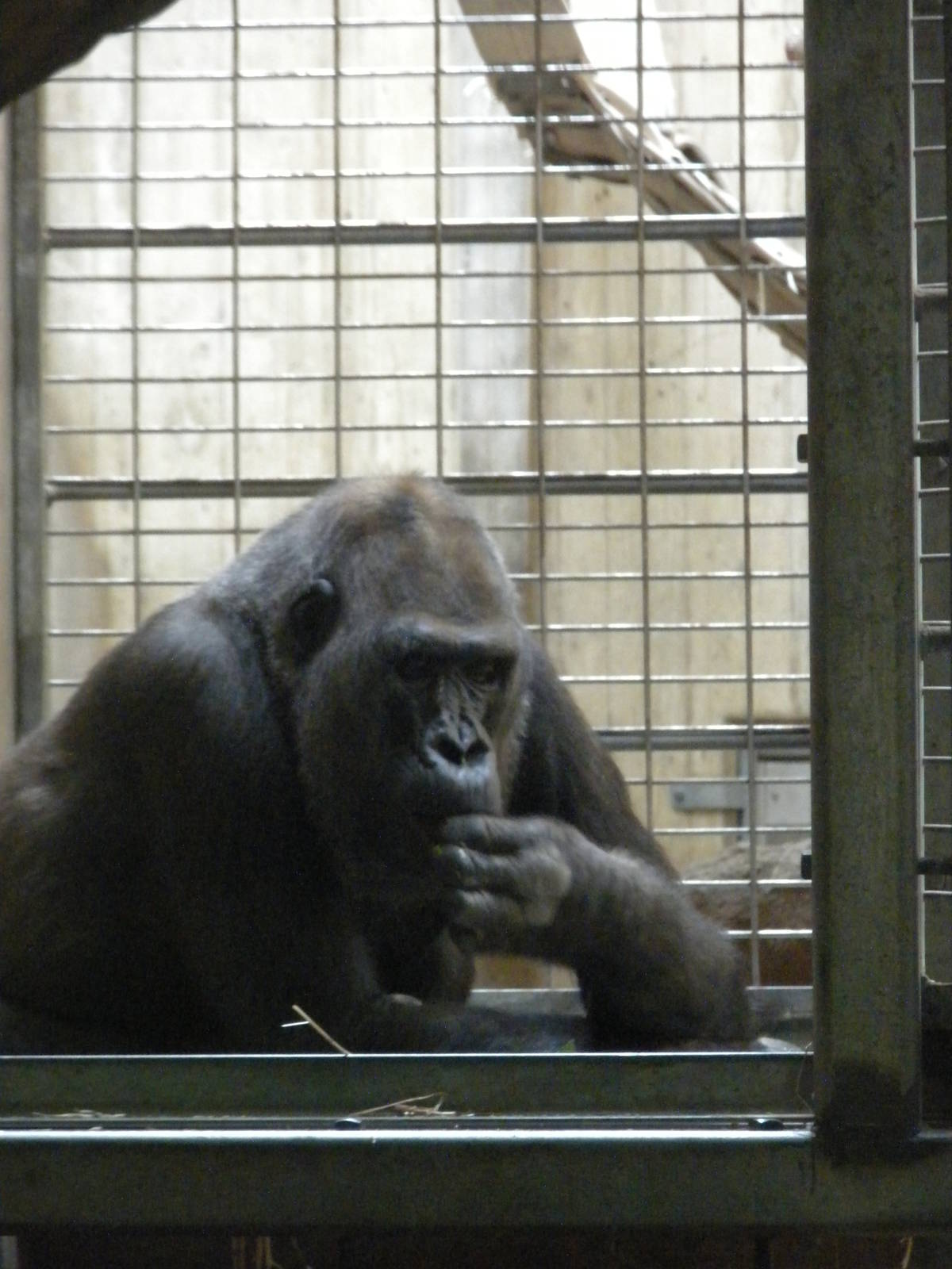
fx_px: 9534
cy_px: 634
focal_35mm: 260
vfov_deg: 7.6
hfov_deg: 5.7
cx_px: 476
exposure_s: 1/34.3
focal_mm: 46.2
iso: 800
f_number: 5.3
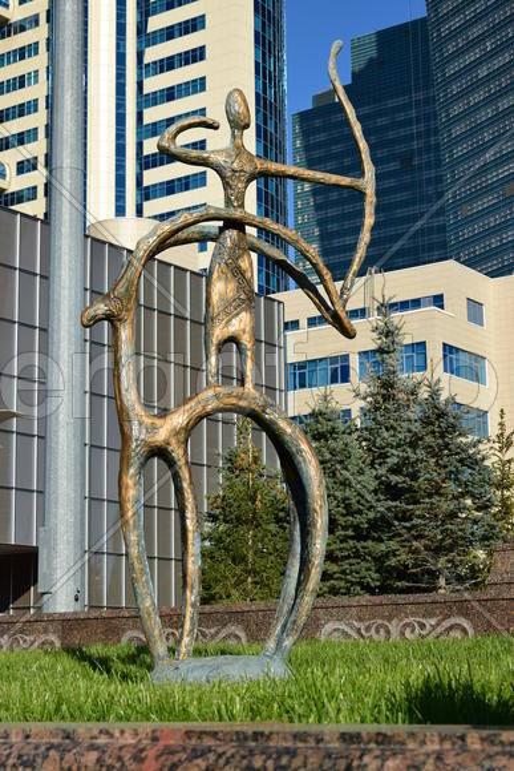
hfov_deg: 20.2
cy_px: 386
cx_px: 257
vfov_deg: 29.9
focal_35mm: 68
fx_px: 1445
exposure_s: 1/320
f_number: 9
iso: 100
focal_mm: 45
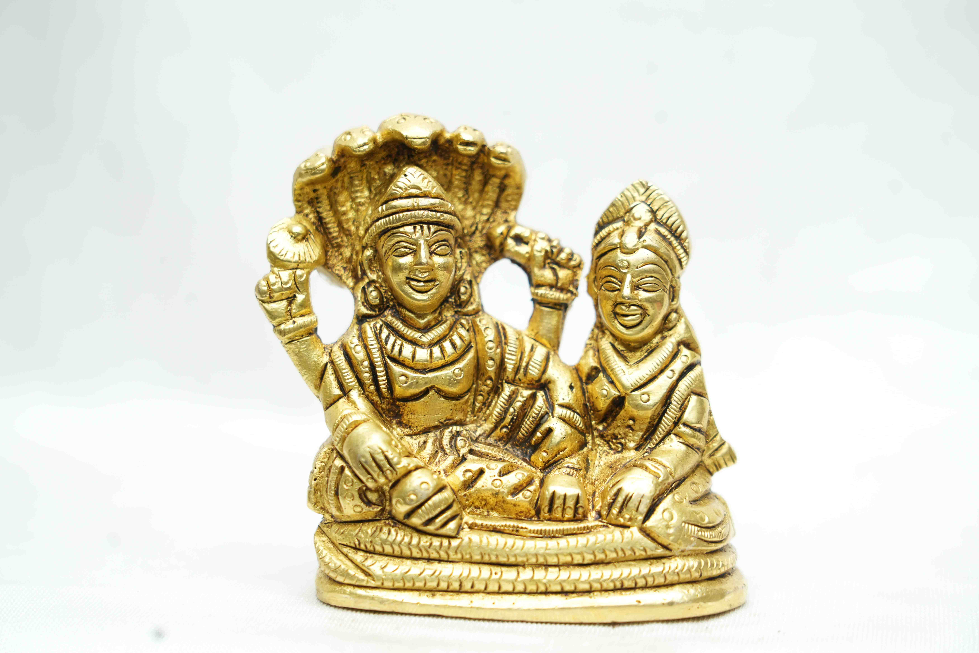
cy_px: 326
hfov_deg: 20.2
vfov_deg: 13.6
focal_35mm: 101
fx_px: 2746
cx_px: 490
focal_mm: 101
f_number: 5.6
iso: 500
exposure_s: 1/60
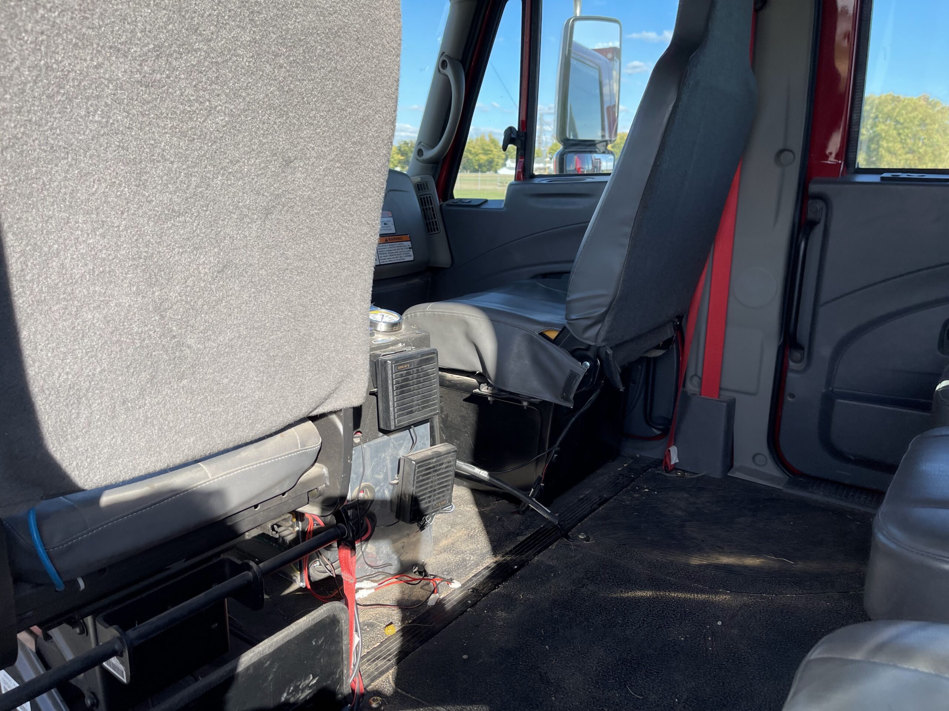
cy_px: 356
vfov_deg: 53.1
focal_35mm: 26
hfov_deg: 67.3
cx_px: 474
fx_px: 713
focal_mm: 5.1
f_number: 1.6
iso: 32
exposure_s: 1/750
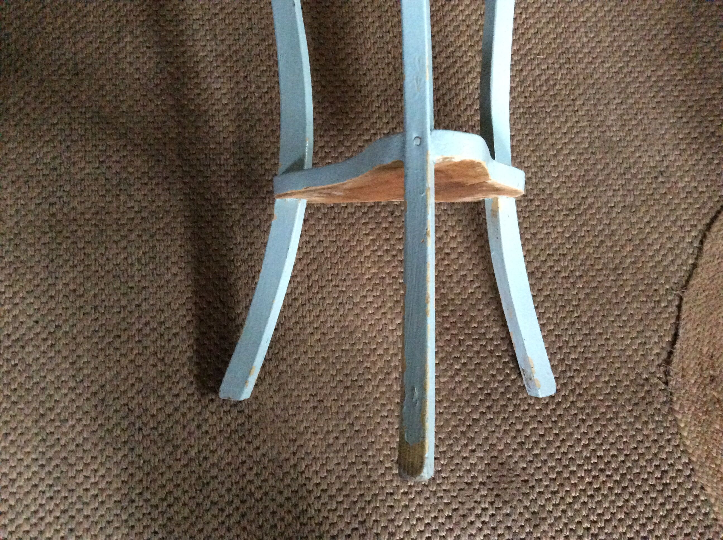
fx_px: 667
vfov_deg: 44.1
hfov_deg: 56.9
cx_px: 362
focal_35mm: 32
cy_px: 270
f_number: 2.4
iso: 500
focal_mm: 3.3
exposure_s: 1/17
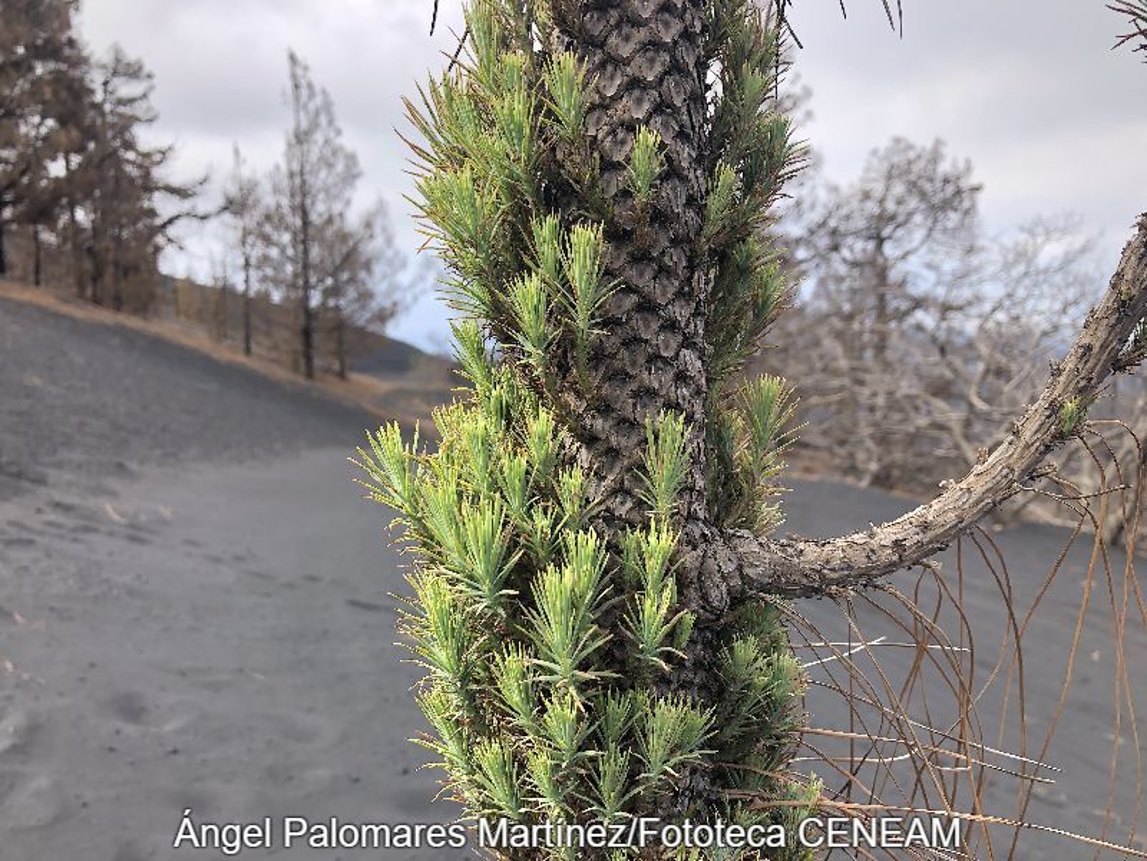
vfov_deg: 49.7
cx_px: 574
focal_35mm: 28
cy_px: 430
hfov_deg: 63.4
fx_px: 928
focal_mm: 4
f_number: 1.8
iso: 20
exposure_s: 1/759
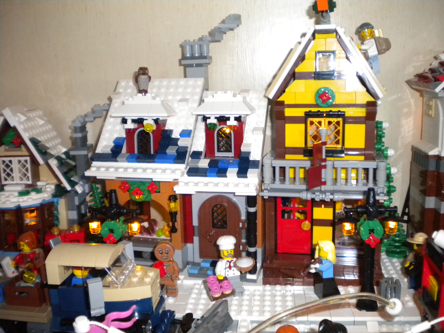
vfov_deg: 40.7
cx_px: 222
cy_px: 166
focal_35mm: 35
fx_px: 449
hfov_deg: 52.6
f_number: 3.1
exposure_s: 1/30
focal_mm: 6.3
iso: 400
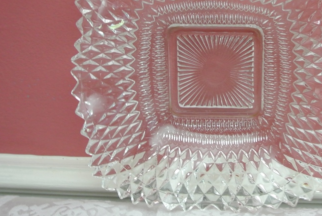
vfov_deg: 24.1
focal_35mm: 56
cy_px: 70
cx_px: 241
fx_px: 501
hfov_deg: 34.8
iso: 1100
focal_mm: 13.6
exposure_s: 1/30
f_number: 4
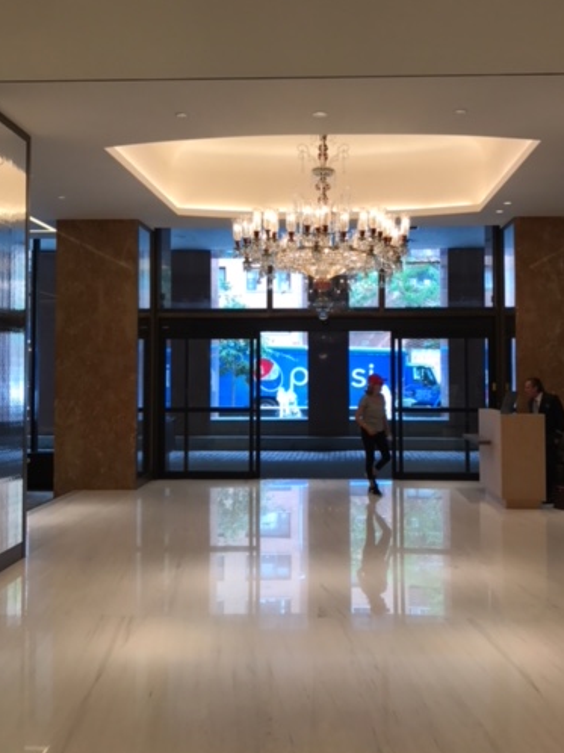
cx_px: 307
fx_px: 783
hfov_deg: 39.6
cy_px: 352
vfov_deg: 51.3
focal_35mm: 36
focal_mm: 3.99
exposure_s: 1/60
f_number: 1.8
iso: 25
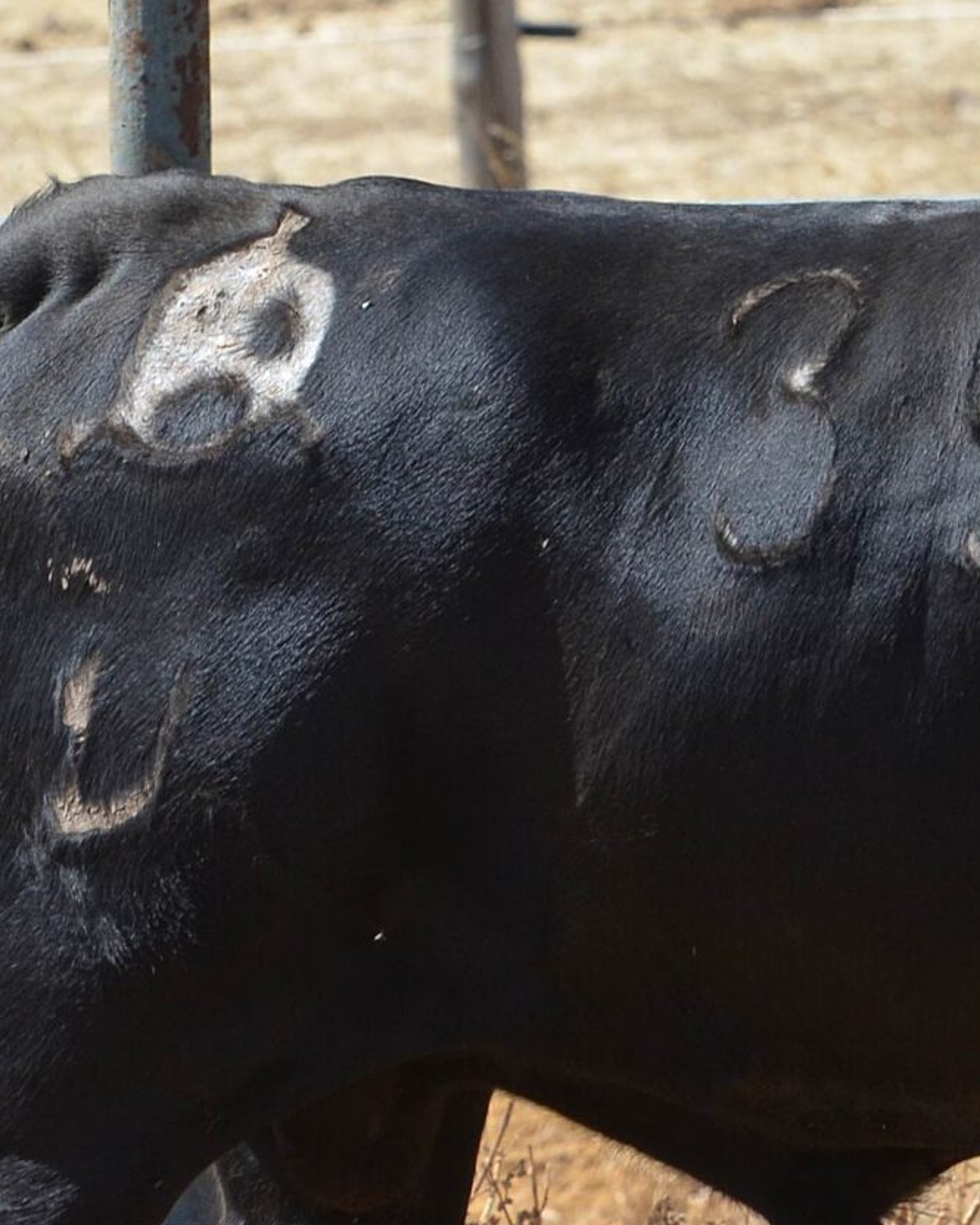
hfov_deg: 2.9
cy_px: 911
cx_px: 1213
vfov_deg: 3.7
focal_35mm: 528
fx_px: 19139
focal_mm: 122
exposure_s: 1/1250
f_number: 5
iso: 400
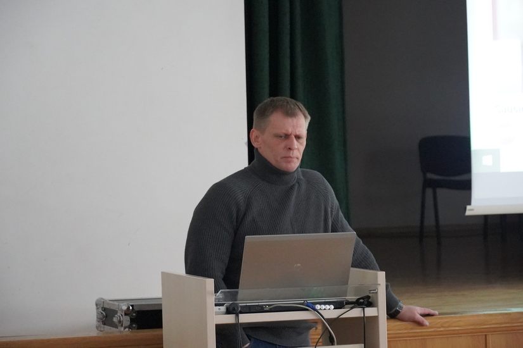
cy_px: 174
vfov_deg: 12.6
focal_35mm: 109
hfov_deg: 18.8
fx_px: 1583
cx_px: 262
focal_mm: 73
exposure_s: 1/100
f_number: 5.6
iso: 12800
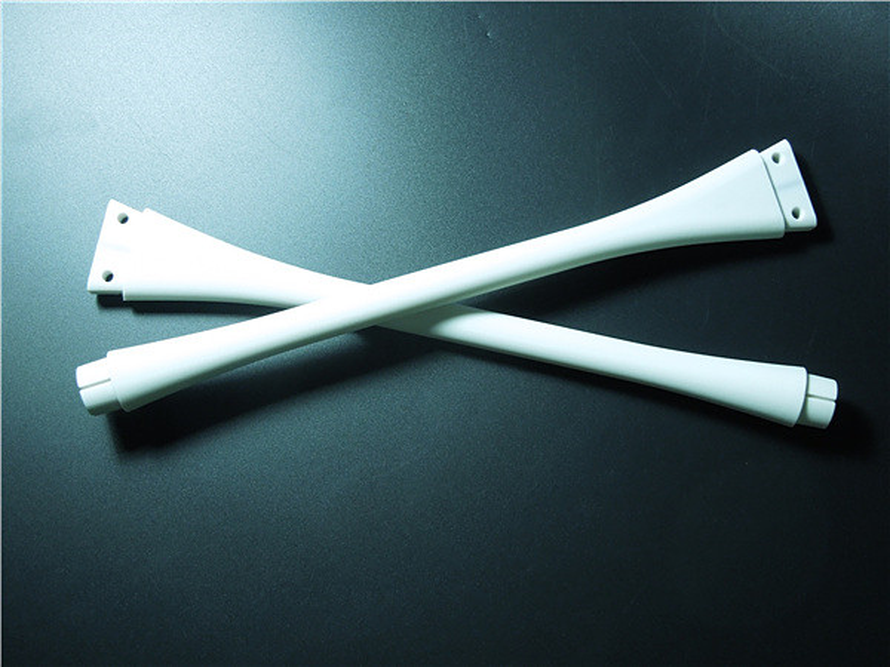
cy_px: 334
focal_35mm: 48
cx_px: 445
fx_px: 1234
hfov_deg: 39.7
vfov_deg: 30.3
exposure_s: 1/40
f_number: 4
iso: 400
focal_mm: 8.7
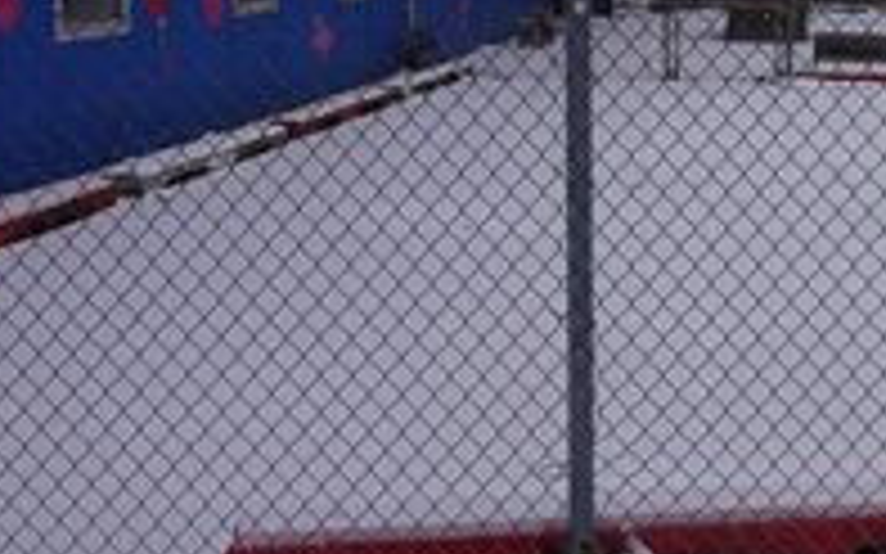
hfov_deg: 30.4
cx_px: 913
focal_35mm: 62
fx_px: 1497
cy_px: 43
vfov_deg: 20.5
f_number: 4
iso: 100
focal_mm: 8.8
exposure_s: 1/250
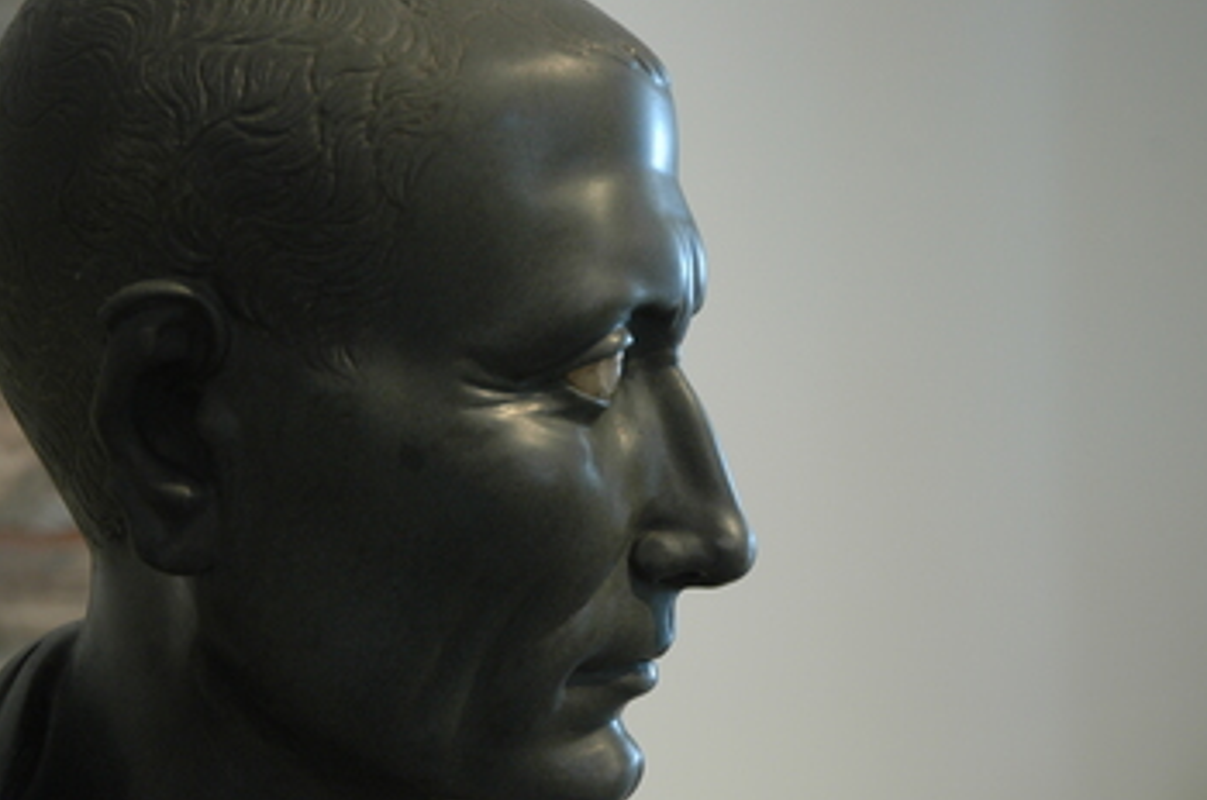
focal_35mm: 83
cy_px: 476
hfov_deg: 24.5
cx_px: 604
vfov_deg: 16.4
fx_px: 2778
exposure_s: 1/15
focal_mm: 44
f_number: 4.5
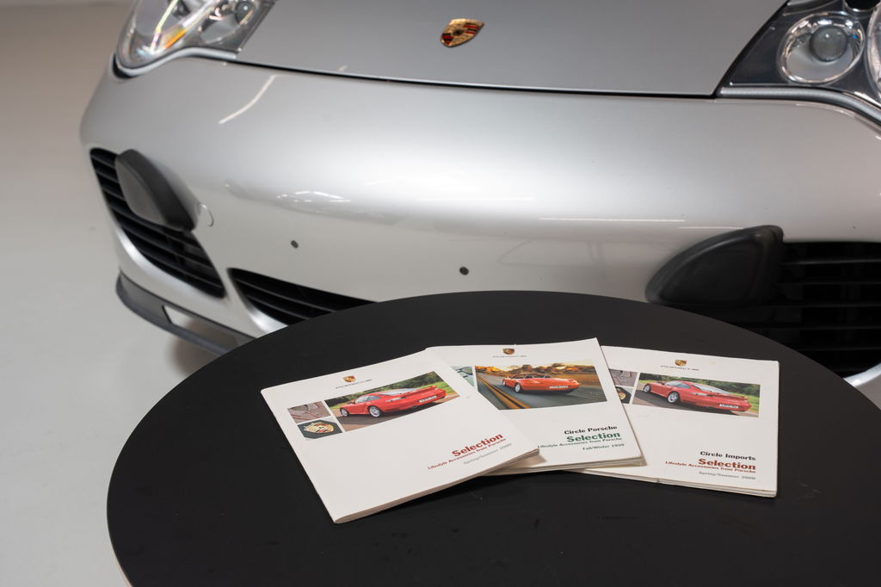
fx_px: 1047
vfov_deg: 31.3
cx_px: 440
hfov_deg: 45.6
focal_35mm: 43
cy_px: 294
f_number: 8
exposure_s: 1/4
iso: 320
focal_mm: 42.8
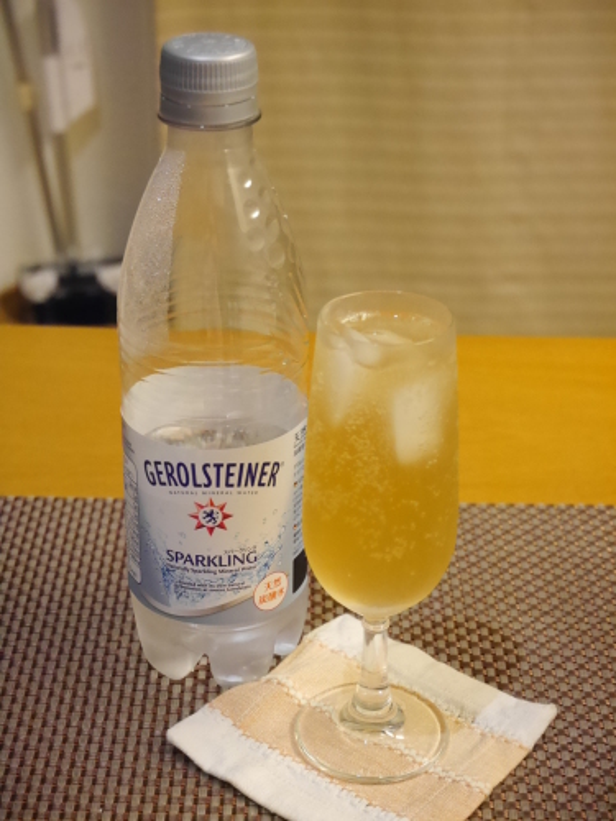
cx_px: 308
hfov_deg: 22.3
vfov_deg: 29.4
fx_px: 1566
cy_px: 410
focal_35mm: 66
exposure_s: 1/40
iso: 3200
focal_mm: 33
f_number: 5.6
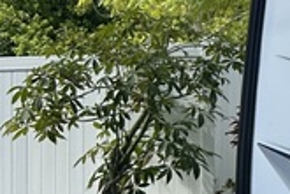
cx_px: 736
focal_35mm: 164
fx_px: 1321
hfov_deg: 10.5
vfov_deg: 8.3
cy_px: 4
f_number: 1.5
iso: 50
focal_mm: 5.7
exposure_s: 1/4831
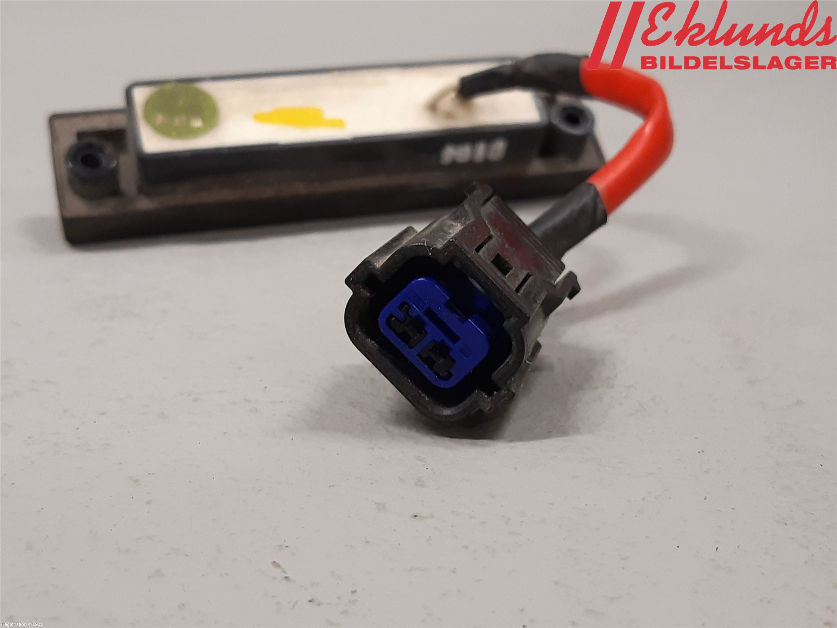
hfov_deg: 67.3
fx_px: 629
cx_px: 418
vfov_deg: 53.1
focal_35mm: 26
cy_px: 314
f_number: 1.7
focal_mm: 3.93
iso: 125
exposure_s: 1/50
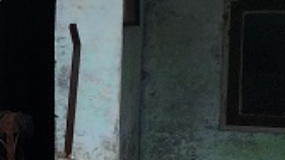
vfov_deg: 8.1
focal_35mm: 150
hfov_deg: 10.6
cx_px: -532
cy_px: 90
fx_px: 1134
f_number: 1.8
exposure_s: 1/1339
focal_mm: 5.4
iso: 20
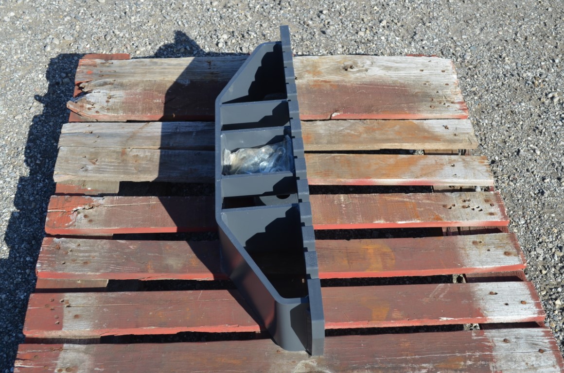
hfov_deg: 41.2
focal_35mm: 48
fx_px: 750
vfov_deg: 27.9
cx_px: 282
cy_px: 186
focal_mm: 32
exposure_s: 1/250
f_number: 8
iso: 140
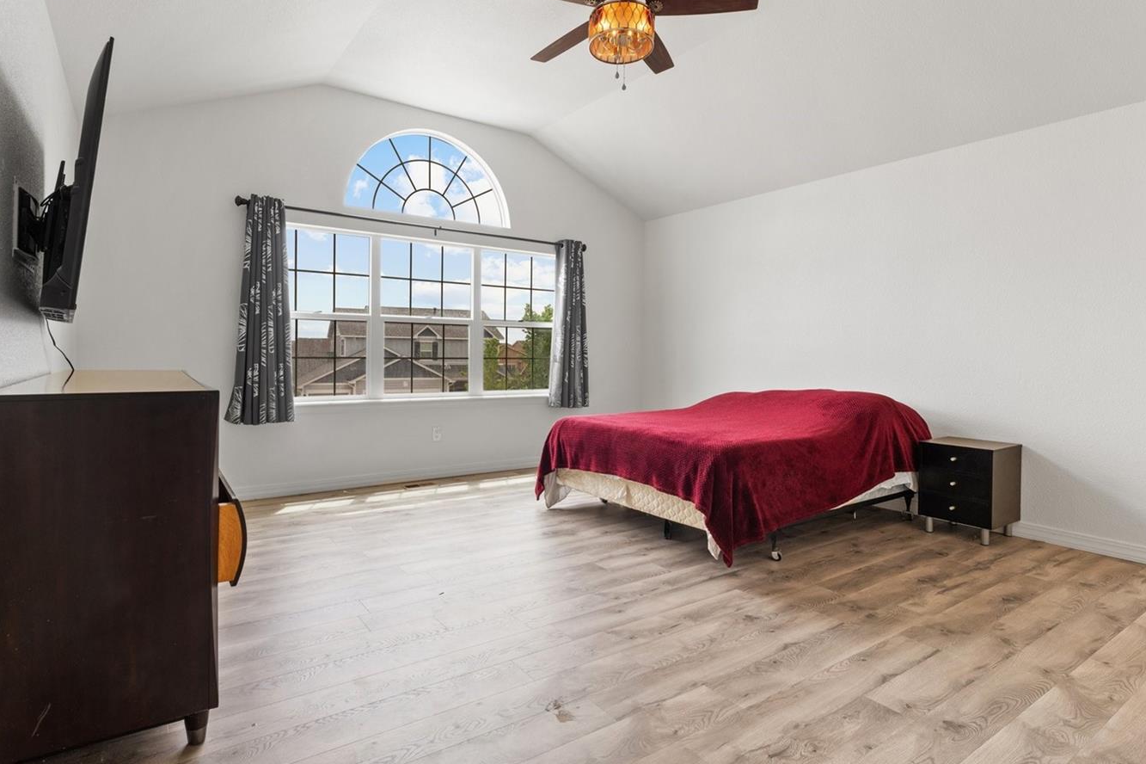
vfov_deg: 65.9
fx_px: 588
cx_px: 535
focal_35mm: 18
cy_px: 348
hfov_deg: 88.4
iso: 400
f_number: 9
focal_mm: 15.4
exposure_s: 1/20
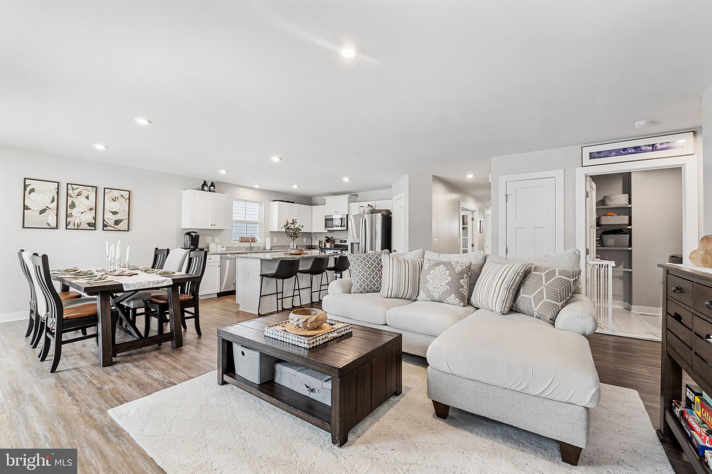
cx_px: 356
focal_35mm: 15
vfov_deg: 77.3
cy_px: 237
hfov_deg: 100.4
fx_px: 297
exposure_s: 1/8
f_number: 8
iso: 800
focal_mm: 10
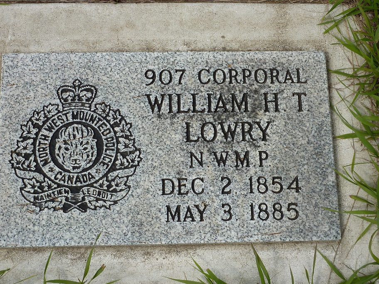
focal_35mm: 63
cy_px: 142
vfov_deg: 23.3
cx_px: 190
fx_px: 690
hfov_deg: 30.7
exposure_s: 1/500
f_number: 5
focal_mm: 10.3
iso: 80
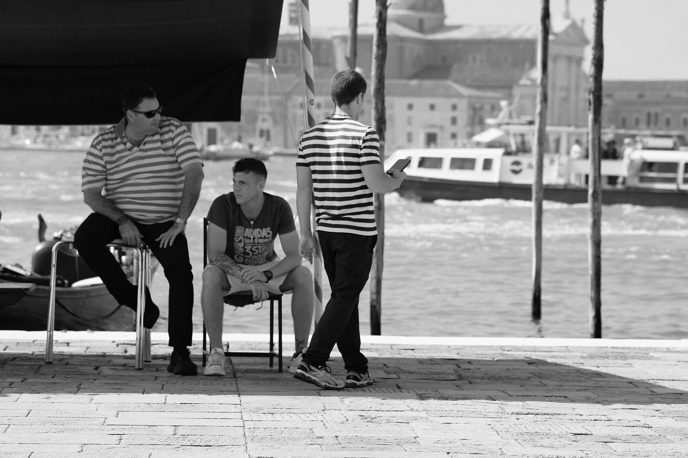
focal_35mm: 128
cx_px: 344
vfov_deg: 10.7
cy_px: 229
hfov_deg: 16.0
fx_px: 2446
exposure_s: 1/2500
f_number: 3.2
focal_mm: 85
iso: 500
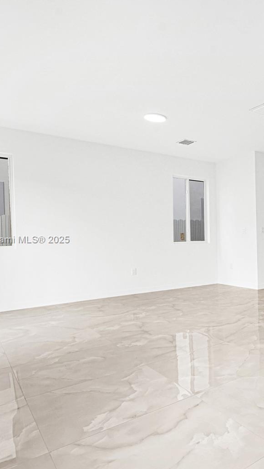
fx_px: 324
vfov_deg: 71.9
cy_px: 240
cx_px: 288
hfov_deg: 37.5
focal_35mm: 26
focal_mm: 16
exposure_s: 1/30
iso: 250
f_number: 8
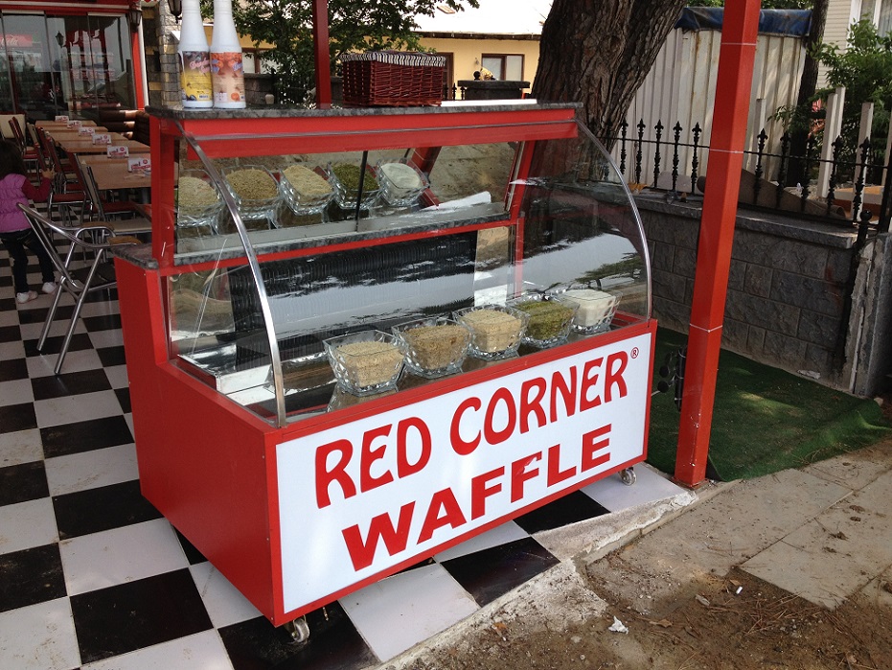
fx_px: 902
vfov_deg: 40.7
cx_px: 446
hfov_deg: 52.6
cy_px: 335
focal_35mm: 35
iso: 64
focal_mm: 4.28
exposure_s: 1/824
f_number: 2.4
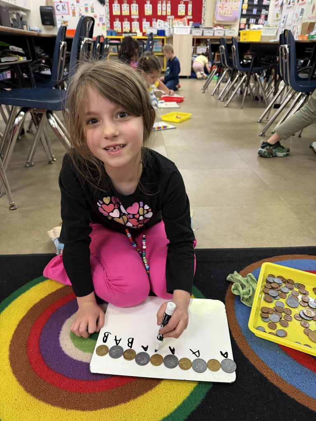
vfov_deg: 71.6
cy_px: 210
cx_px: 158
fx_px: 292
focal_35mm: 24
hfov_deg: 56.8
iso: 500
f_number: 1.78
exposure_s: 1/60
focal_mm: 6.76
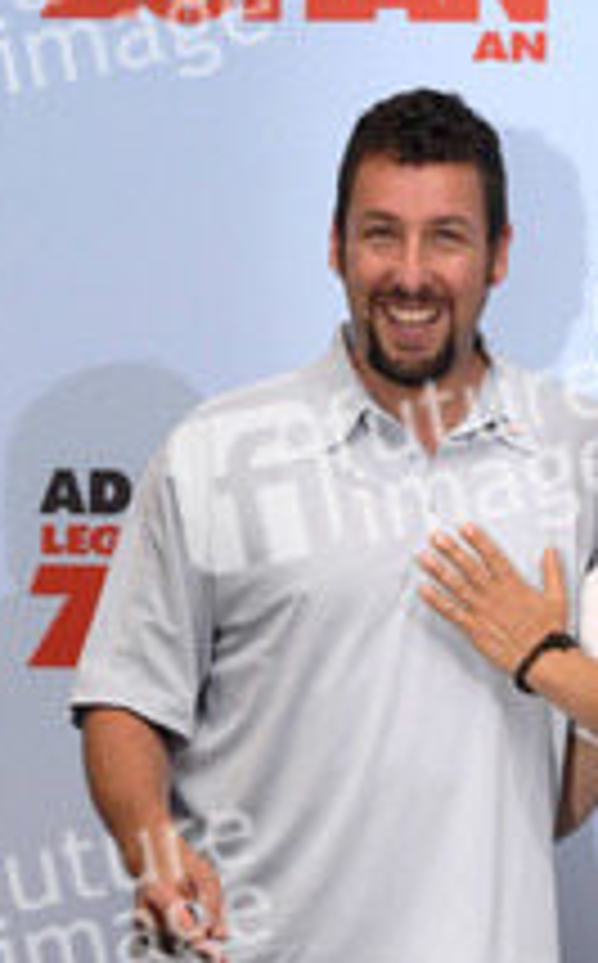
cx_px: 535
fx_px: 2854
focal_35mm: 109
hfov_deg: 11.9
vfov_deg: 19.0
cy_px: 693
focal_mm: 38
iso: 640
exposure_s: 1/125
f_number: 5.6
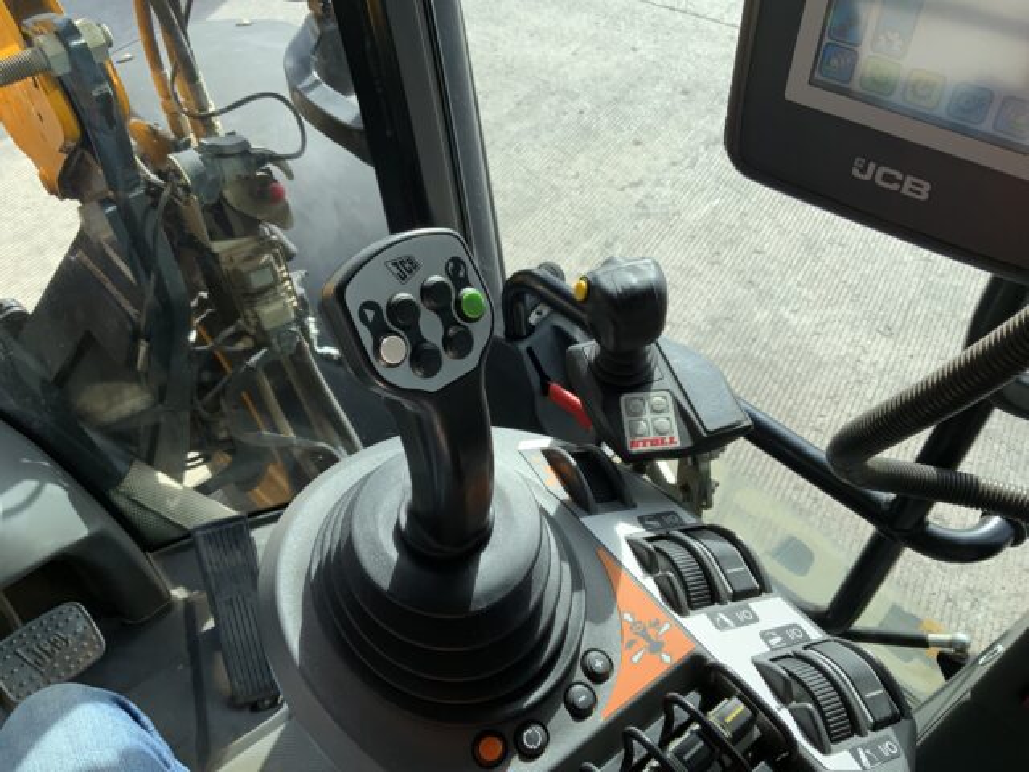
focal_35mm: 29
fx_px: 862
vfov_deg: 48.2
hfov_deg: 61.7
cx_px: 514
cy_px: 386
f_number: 1.8
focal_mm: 3
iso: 16
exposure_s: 1/650
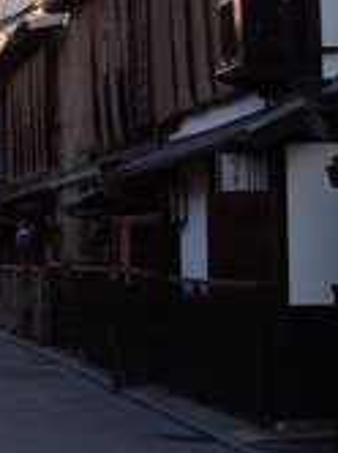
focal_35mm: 143
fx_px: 1867
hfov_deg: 10.1
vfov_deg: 13.8
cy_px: 128
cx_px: -114
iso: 63
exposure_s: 1/60
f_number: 6
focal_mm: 6.2
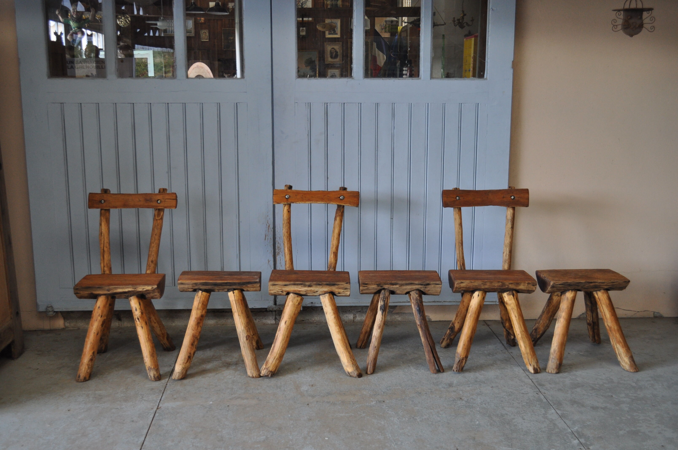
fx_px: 734
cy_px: 225
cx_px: 339
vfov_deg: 34.1
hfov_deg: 49.6
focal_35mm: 39
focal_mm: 26
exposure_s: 1/60
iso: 640
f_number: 4.2
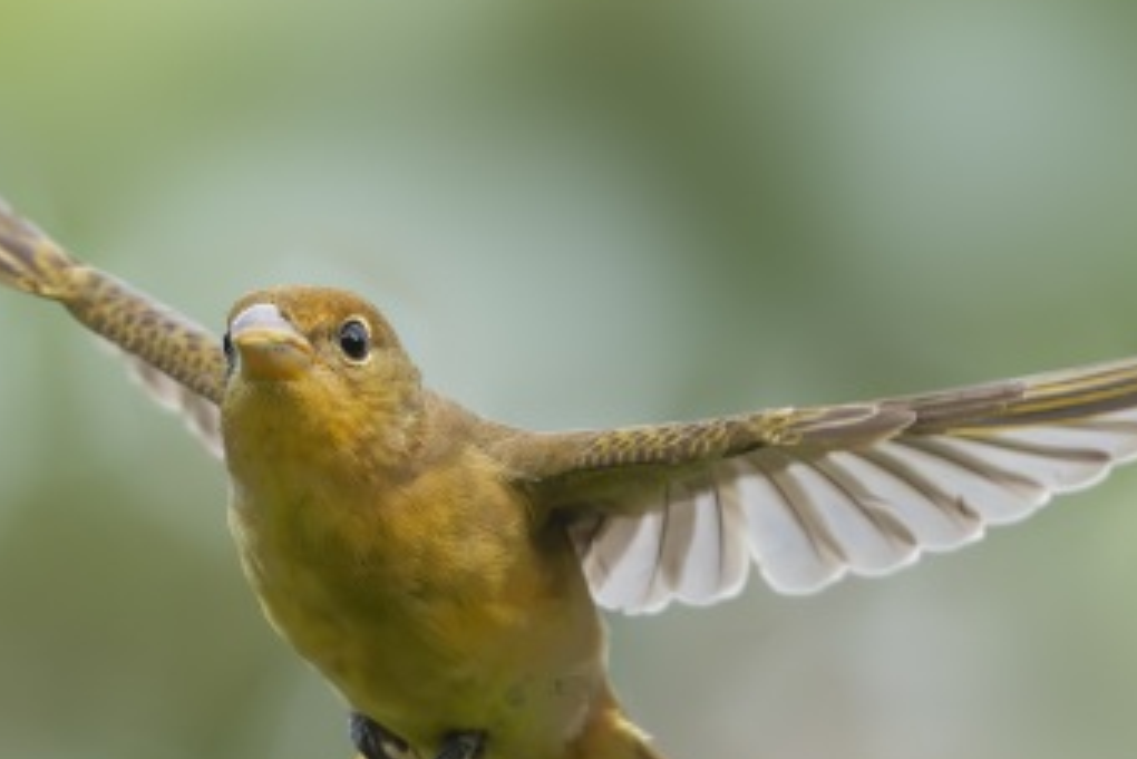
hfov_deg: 2.1
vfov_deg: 1.4
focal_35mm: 987
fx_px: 31184
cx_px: 268
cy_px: 468
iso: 2500
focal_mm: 420
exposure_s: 1/3200
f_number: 4
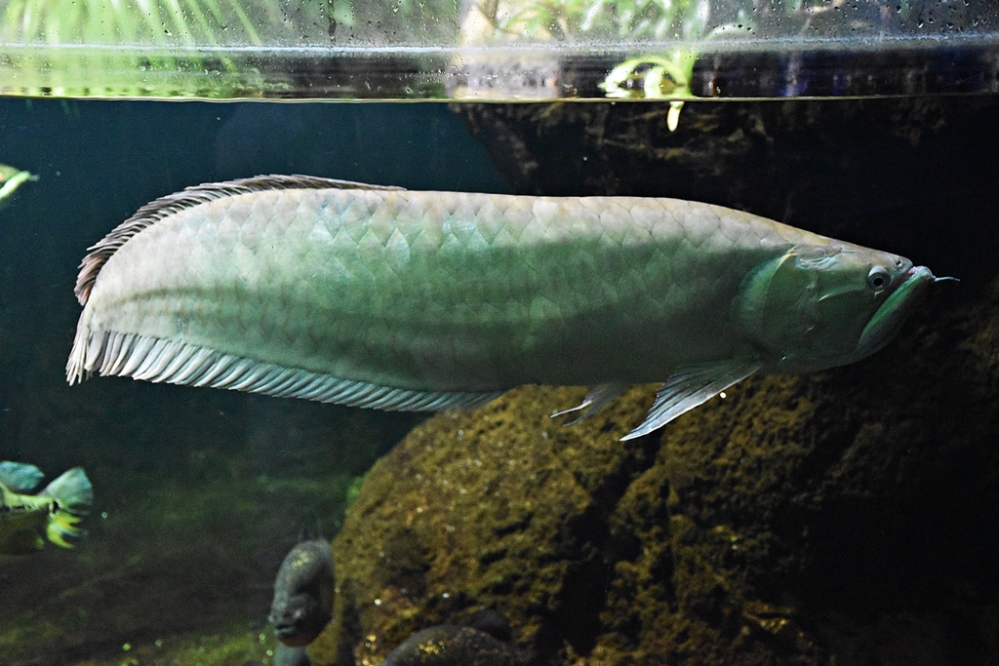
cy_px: 333
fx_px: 1457
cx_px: 500
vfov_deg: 25.8
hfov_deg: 37.8
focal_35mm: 52
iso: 7200
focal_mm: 35
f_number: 4.2
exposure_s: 1/60
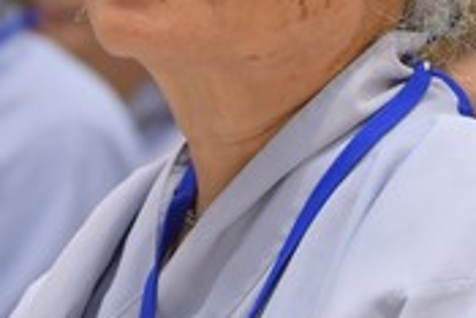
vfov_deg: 3.1
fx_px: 5902
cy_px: 50
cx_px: 139
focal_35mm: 446
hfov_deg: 4.6
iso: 1000
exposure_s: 1/100
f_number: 5
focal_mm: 120
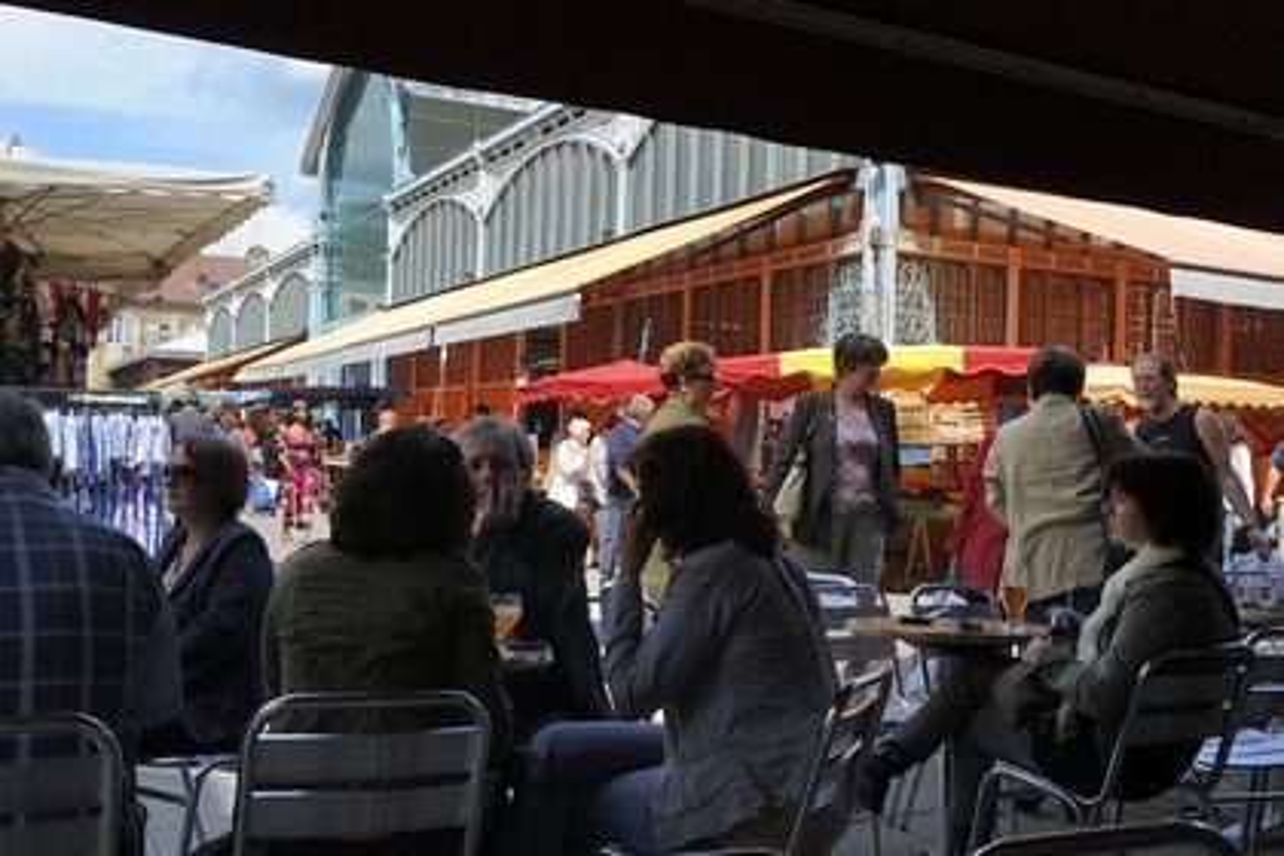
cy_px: 428
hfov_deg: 58.7
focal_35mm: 32
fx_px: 1141
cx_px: 642
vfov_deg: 41.1
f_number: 10
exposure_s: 1/160
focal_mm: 32
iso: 200
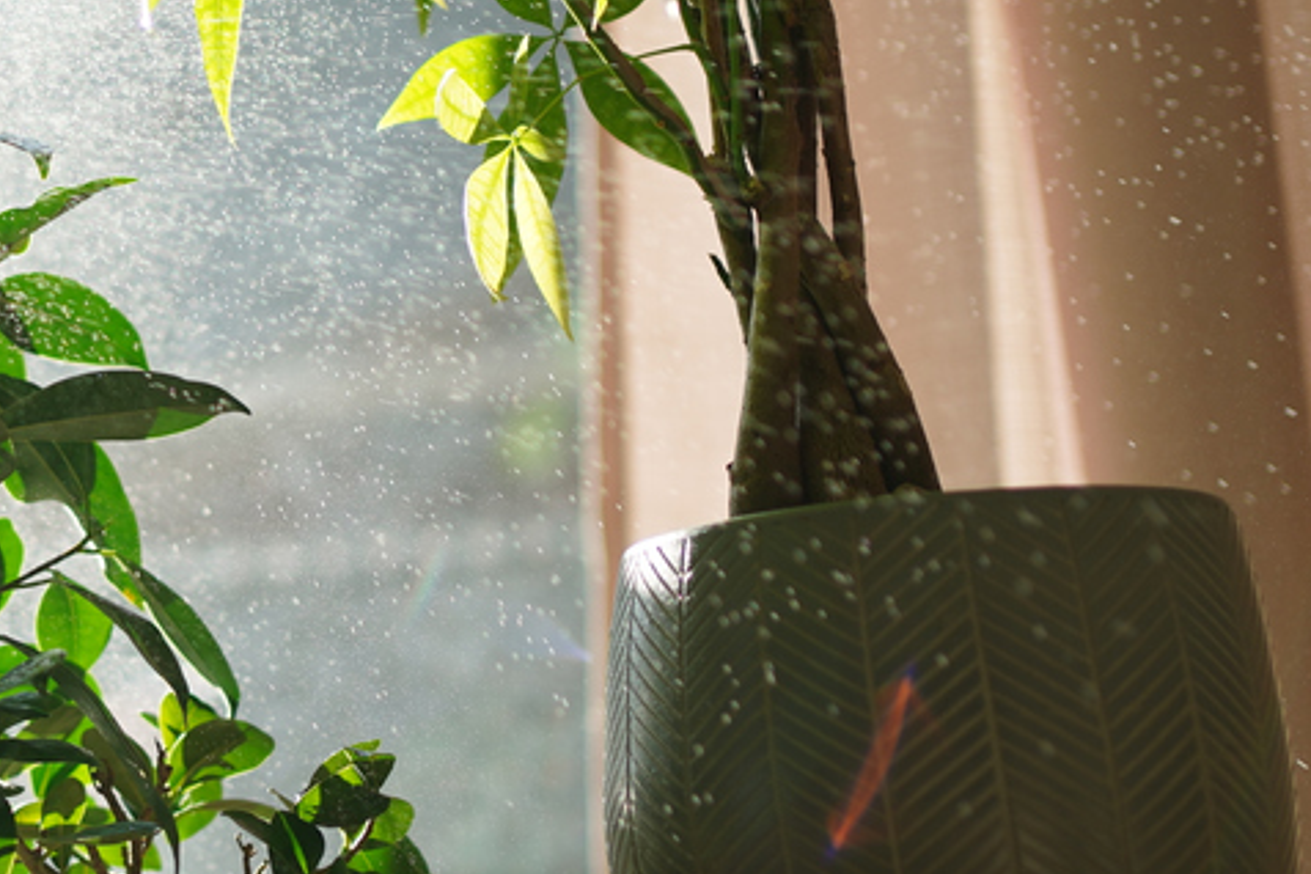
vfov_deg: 14.9
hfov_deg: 21.4
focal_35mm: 92
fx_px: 3350
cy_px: 390
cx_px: 11
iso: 100
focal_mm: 35
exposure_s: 1/800
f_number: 2
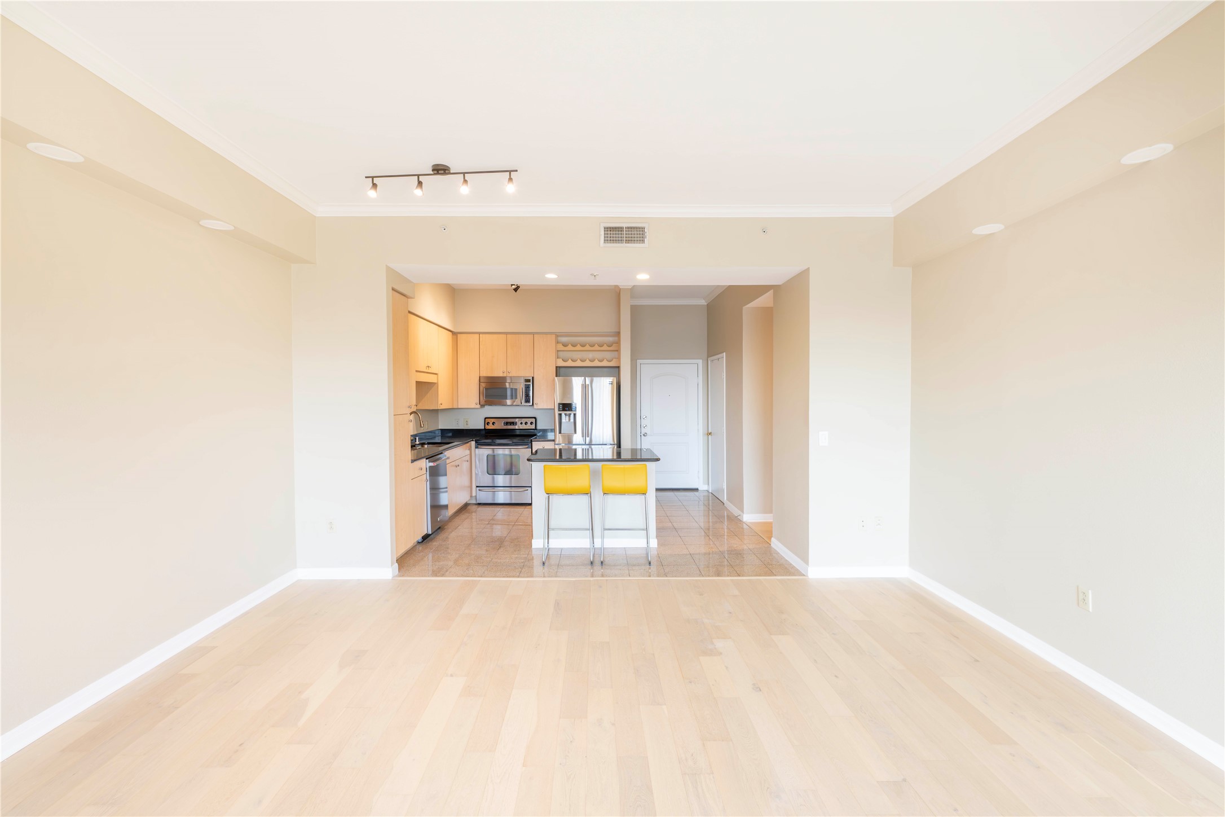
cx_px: 612
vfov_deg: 81.2
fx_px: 476
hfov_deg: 104.3
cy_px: 408
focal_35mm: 14
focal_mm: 14
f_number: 6.3
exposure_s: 1/30
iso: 640
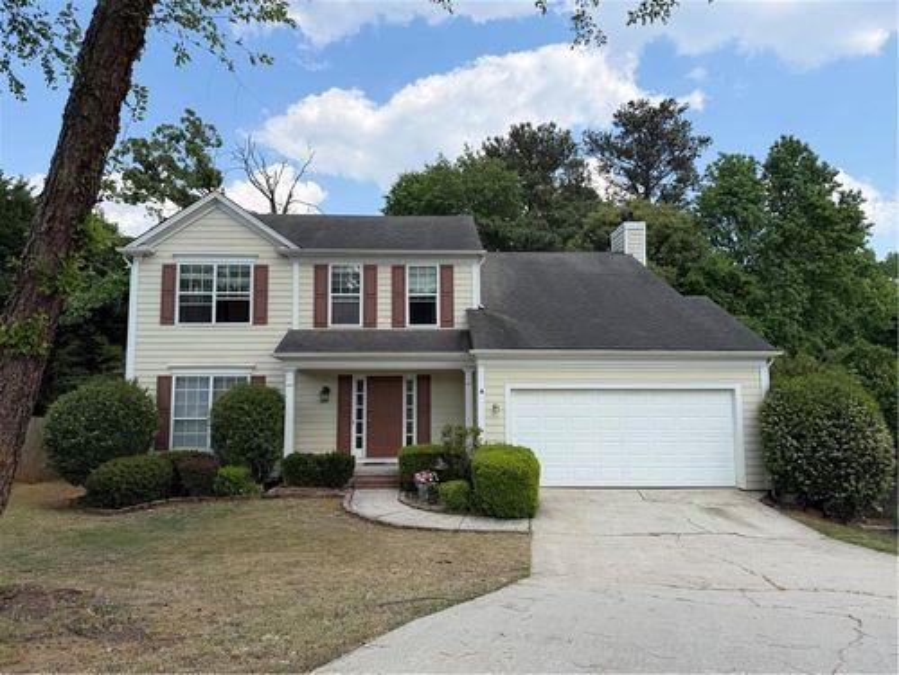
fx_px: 623
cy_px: 338
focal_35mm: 24
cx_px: 450
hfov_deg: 71.6
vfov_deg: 56.8
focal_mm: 6.76
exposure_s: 1/2703
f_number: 1.78
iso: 80
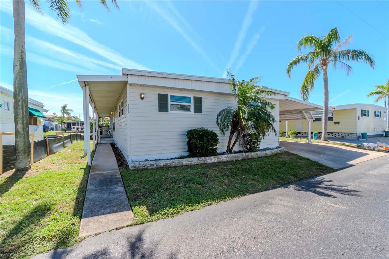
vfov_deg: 77.3
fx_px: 162
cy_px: 130
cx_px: 194
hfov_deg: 100.4
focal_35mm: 15
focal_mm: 10
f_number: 7.1
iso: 500
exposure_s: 1/1250
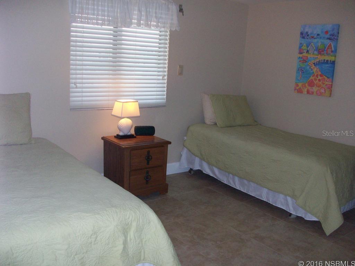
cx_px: 178
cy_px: 133
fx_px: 349
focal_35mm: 34
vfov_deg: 41.8
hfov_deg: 54.0
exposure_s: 1/60
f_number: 2.8
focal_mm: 5.7
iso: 160
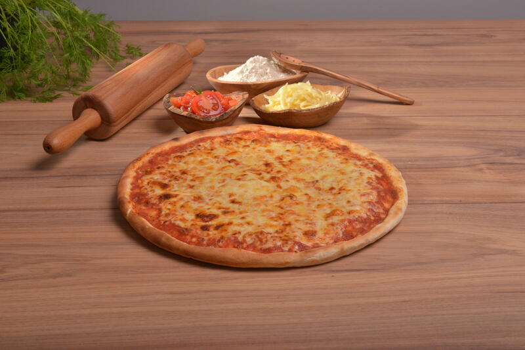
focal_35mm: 50
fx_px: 729
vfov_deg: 27.0
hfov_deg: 39.6
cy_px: 175
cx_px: 262
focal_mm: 50
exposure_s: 1/250
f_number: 16
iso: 1000
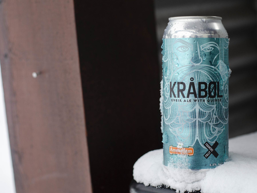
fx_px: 609
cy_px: 97
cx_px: 135
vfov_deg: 18.0
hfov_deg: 23.8
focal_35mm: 82
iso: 250
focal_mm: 50
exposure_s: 1/100
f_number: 2.8
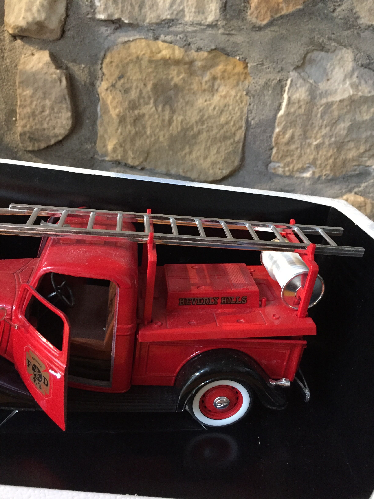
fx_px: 418
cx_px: 187
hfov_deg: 48.2
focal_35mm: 29
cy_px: 250
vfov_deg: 61.7
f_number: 2.2
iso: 500
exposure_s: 1/17
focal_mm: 4.15
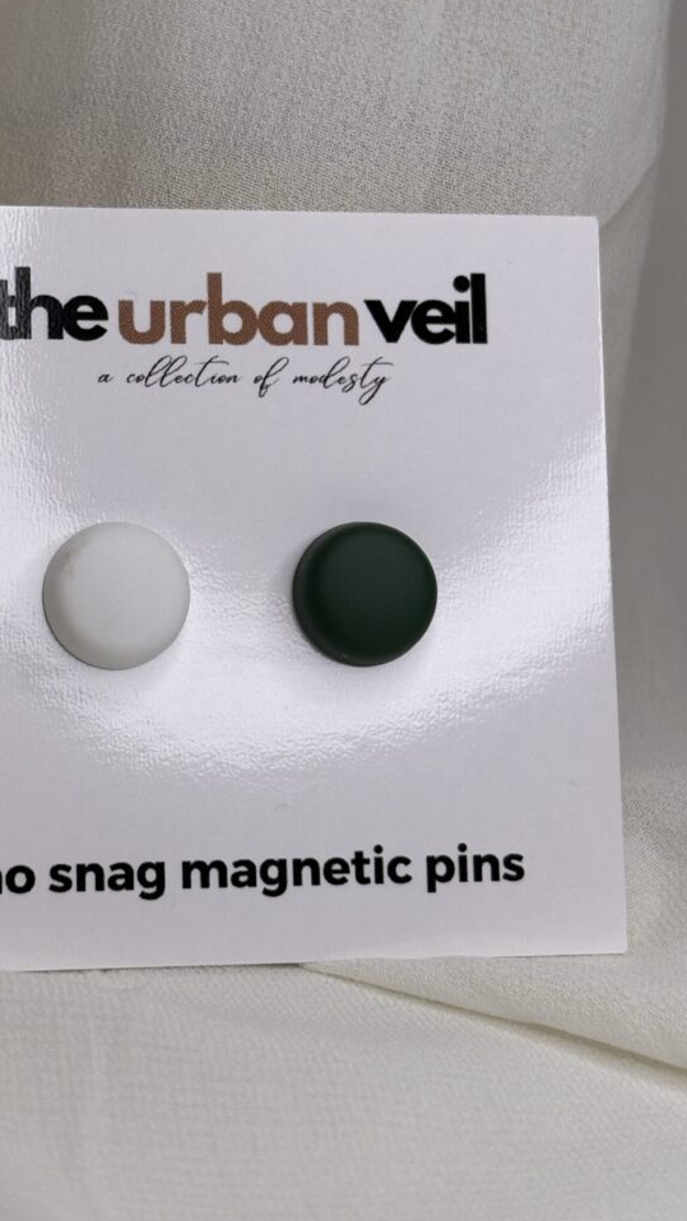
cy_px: 465
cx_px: 163
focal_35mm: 71
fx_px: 2299
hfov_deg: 16.9
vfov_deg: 29.6
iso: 40
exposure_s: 1/475
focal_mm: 5.96
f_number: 1.6
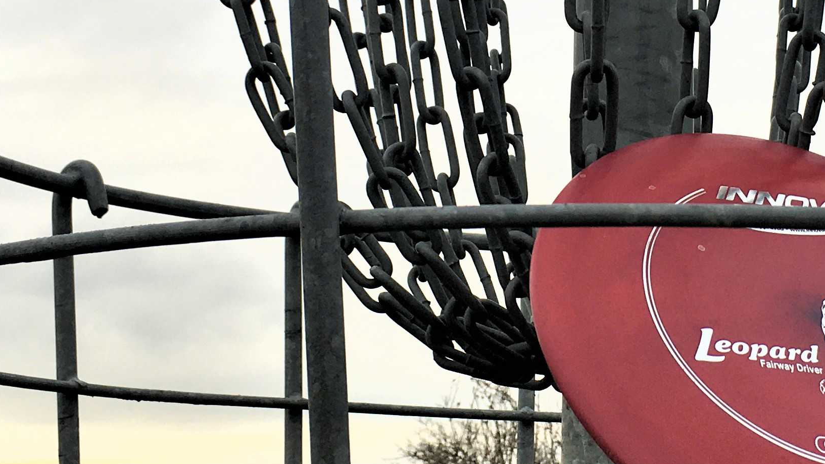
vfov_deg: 15.4
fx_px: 1707
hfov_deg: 26.9
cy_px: 71
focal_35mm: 78
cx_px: 595
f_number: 2.2
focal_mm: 4.15
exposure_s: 1/308
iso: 25
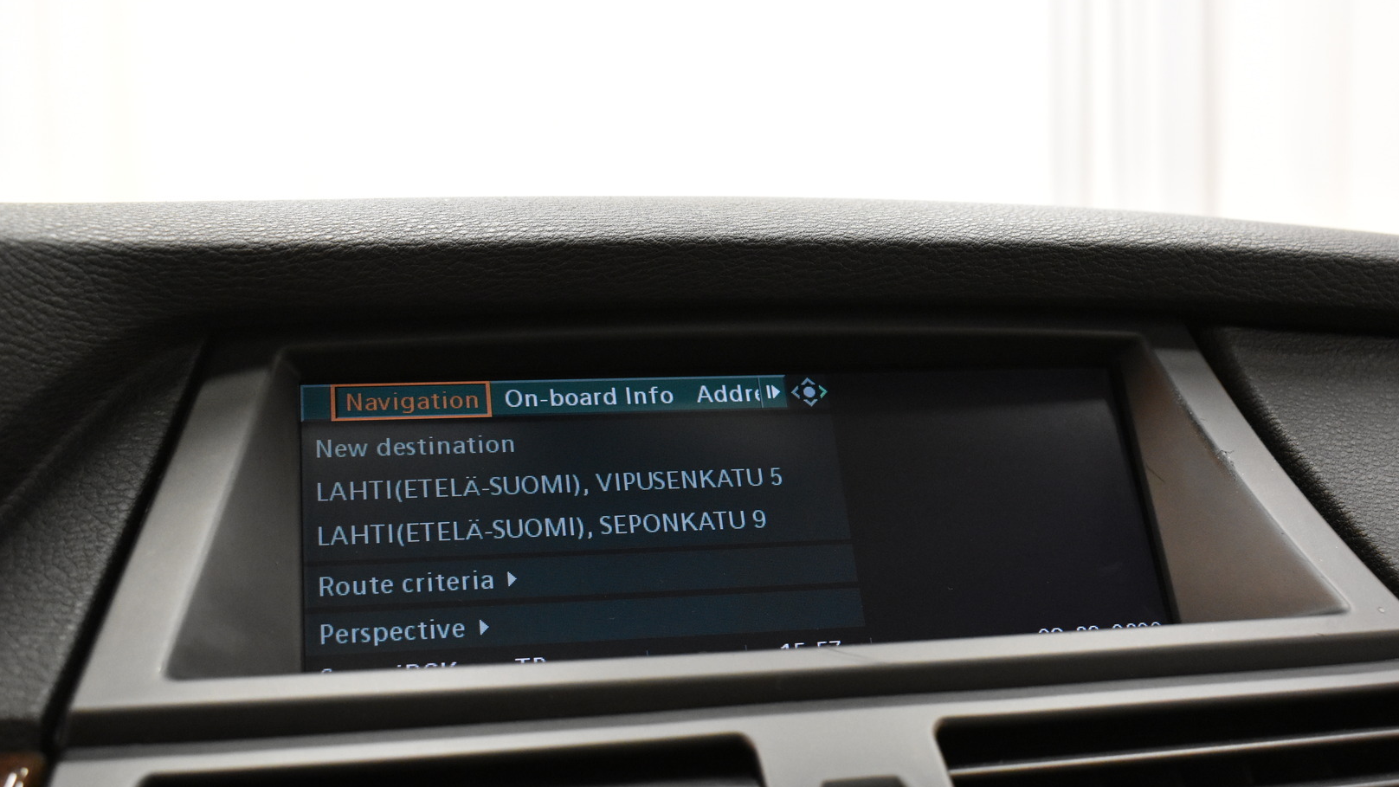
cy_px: 462
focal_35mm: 43
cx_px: 700
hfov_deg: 47.8
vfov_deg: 28.0
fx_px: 1578
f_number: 5
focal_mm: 27
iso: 3200
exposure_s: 1/100
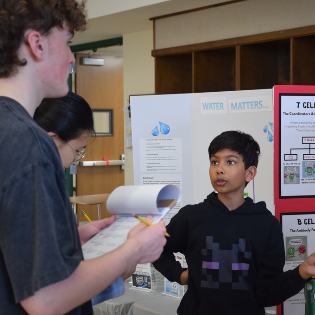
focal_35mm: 73
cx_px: 170
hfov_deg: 23.7
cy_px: 157
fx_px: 752
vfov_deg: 23.7
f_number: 4.2
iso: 720
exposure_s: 1/60
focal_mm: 38
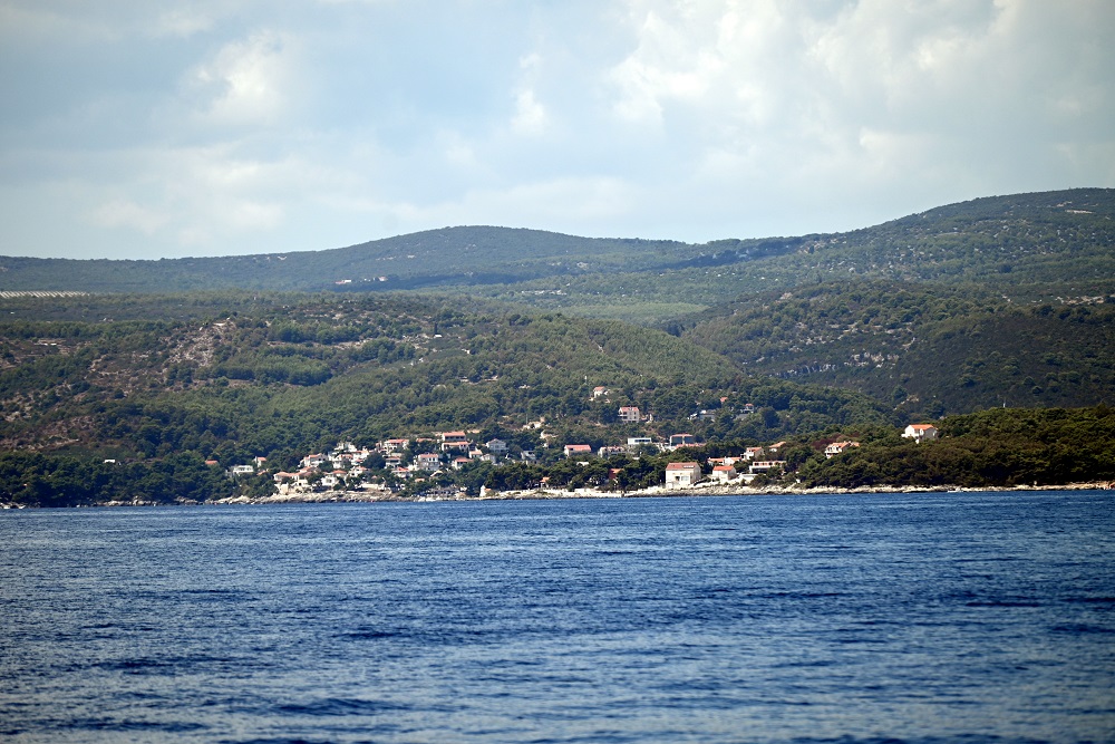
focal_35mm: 220
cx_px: 558
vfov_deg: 6.2
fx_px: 6814
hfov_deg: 9.4
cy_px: 372
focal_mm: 220
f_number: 5.3
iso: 100
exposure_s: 1/1000
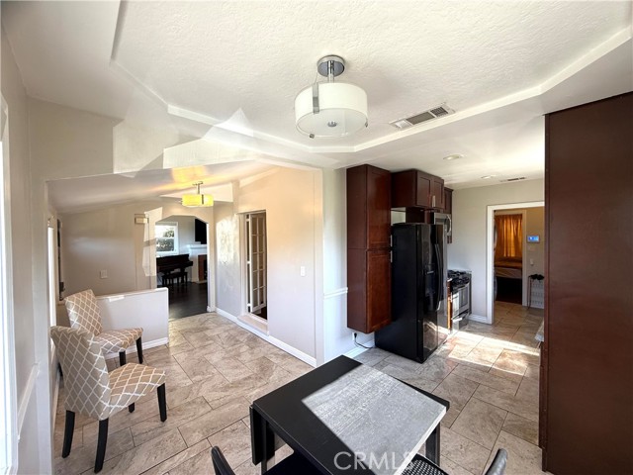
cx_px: 316
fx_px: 256
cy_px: 238
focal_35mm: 14
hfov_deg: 102.1
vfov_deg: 85.7
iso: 100
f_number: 2.2
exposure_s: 1/120
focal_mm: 2.22
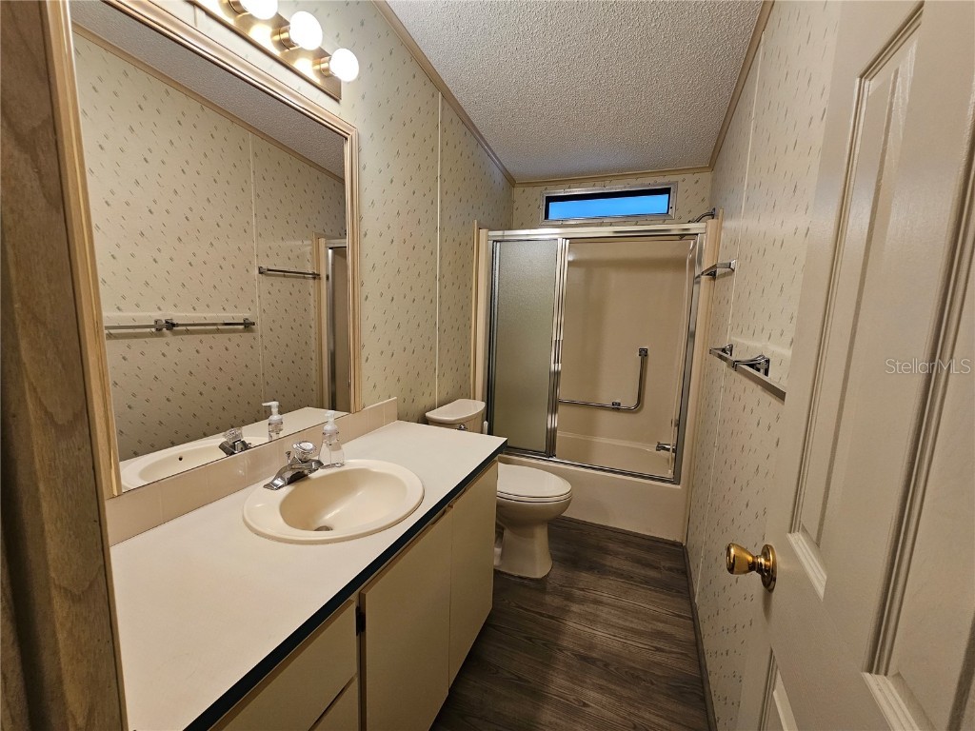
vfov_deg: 89.9
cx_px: 488
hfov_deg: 106.2
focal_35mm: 13
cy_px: 366
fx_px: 366
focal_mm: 2.2
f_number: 2.2
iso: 125
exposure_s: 1/60
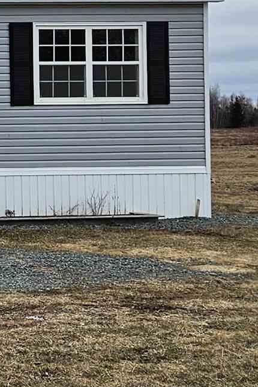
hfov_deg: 9.9
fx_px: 1225
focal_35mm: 114
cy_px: 124
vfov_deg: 17.9
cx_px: -446
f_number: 1.8
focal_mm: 5.4
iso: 25
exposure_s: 1/2071
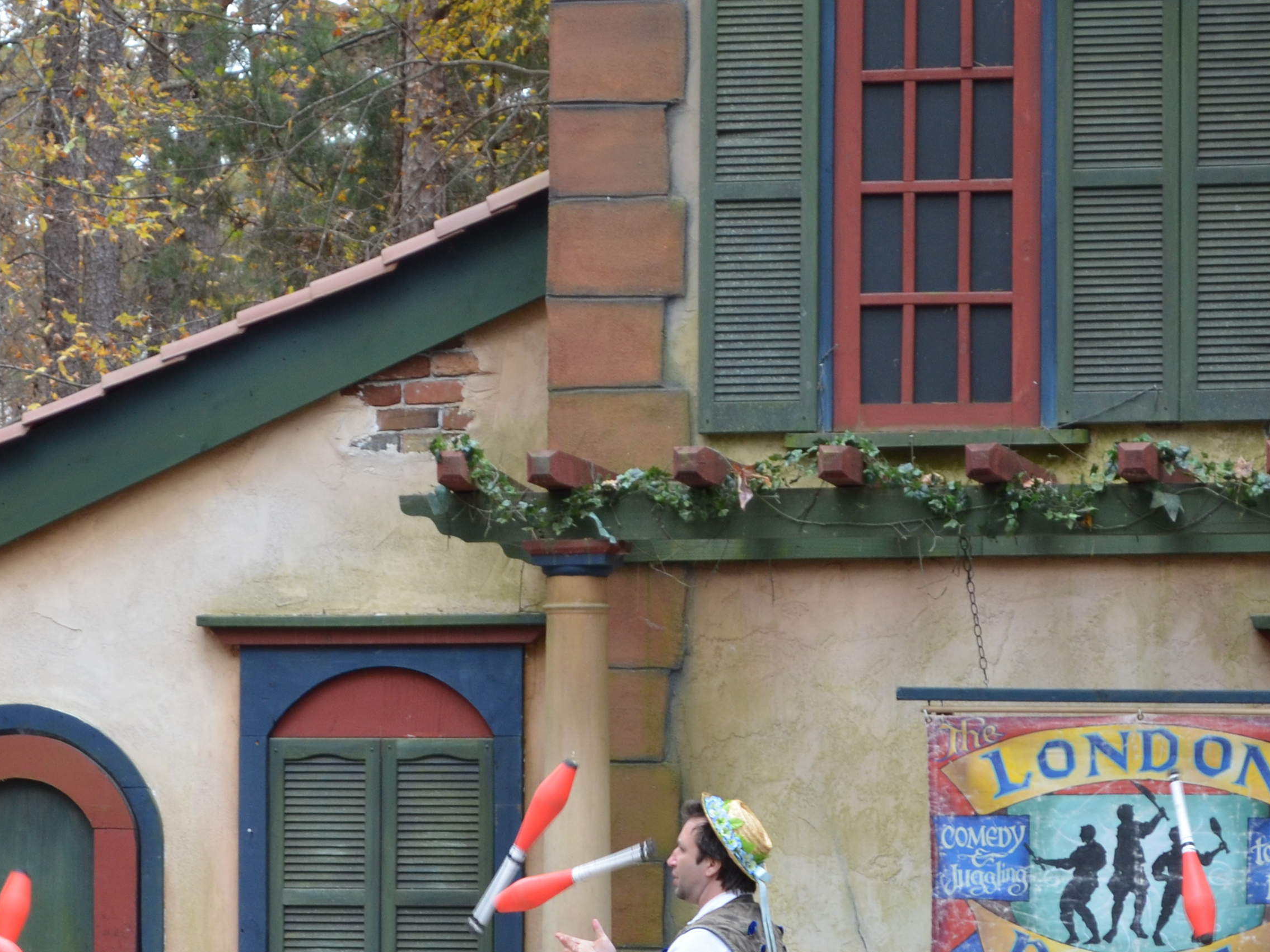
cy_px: 888
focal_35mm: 172
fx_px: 6312
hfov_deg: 11.5
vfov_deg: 8.6
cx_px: 586
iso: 400
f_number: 5.6
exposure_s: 1/125
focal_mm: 55
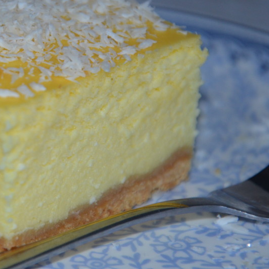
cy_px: 116
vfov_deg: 6.8
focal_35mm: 256
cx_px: 33
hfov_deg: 6.8
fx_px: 2249
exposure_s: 1/60
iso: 1000
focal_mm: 105
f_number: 5.6
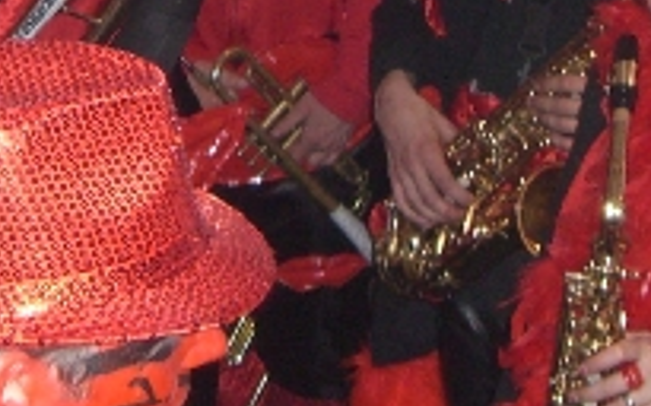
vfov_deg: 8.1
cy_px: -260
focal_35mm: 157
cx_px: 194
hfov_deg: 13.3
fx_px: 2785
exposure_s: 1/60
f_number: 2.7
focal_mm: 6.2
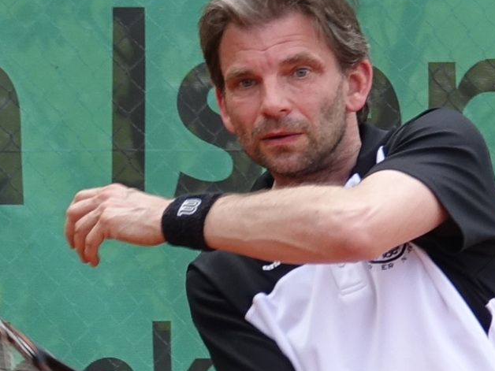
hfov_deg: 5.8
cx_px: 200
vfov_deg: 4.3
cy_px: 294
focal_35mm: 342
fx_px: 4891
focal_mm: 54.57
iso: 100
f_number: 4
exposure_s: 1/250
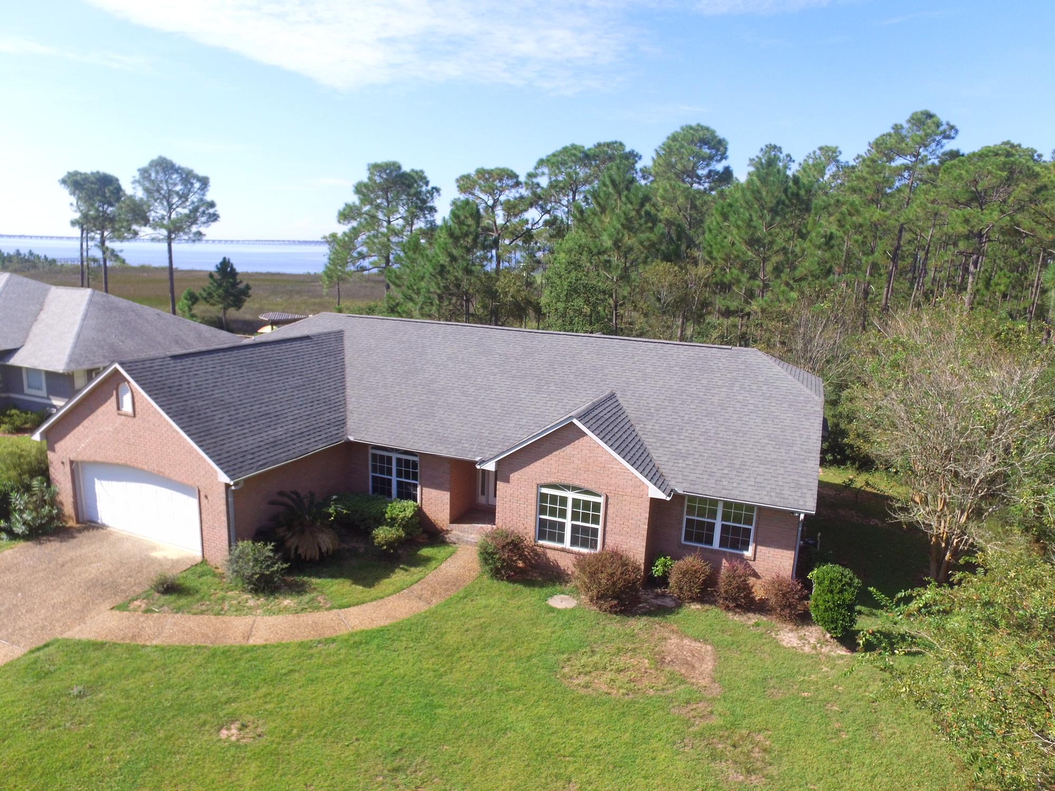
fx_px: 610
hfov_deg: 81.7
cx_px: 528
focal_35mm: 20
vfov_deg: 66.0
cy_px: 396
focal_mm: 3.61
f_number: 2.8
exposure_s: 1/693
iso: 100
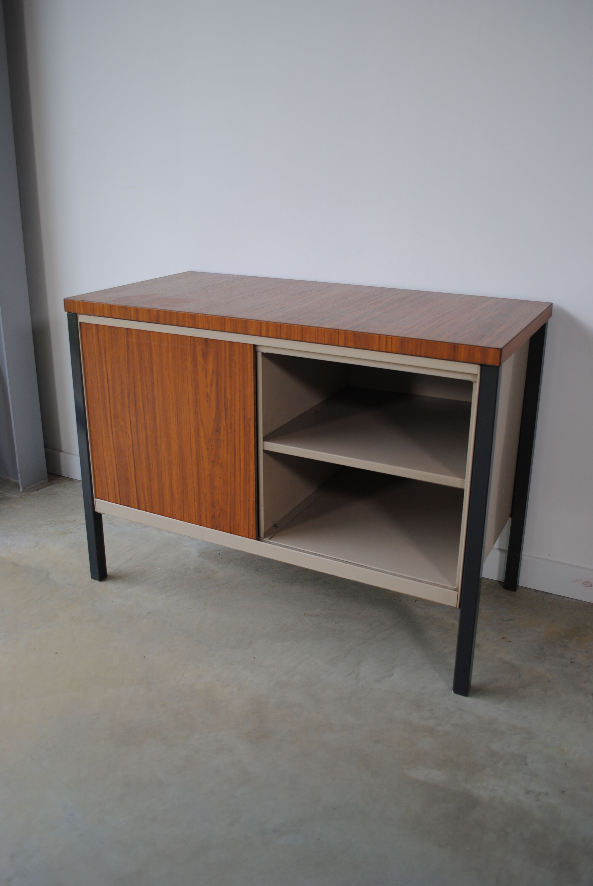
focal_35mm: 30
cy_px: 443
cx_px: 296
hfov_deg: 43.7
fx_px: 739
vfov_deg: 61.9
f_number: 3.8
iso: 100
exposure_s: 1/80
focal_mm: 20
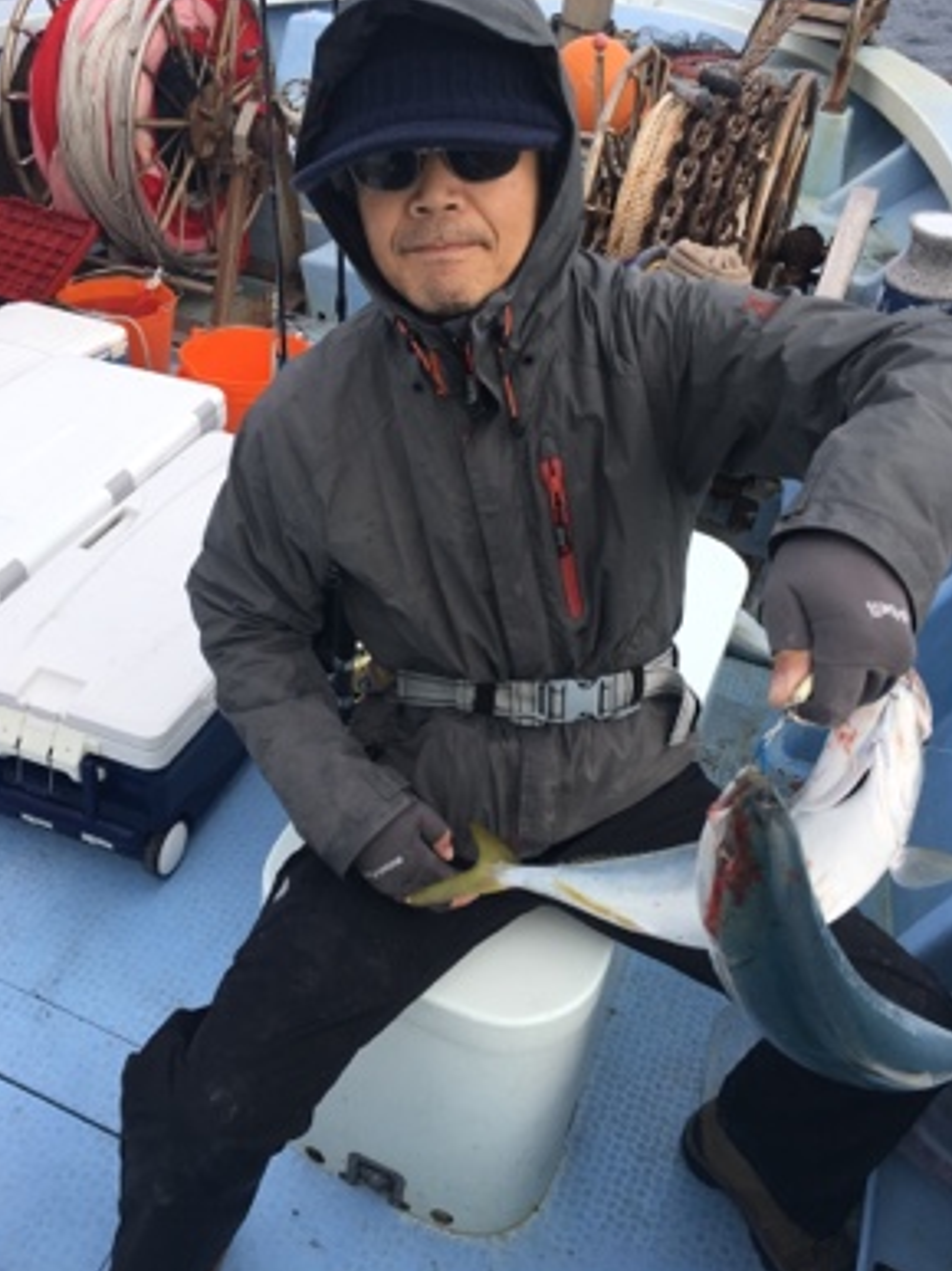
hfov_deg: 46.8
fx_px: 1101
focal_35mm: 30
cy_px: 624
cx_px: 466
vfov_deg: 60.0
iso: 25
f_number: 2.2
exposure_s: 1/712
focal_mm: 4.15
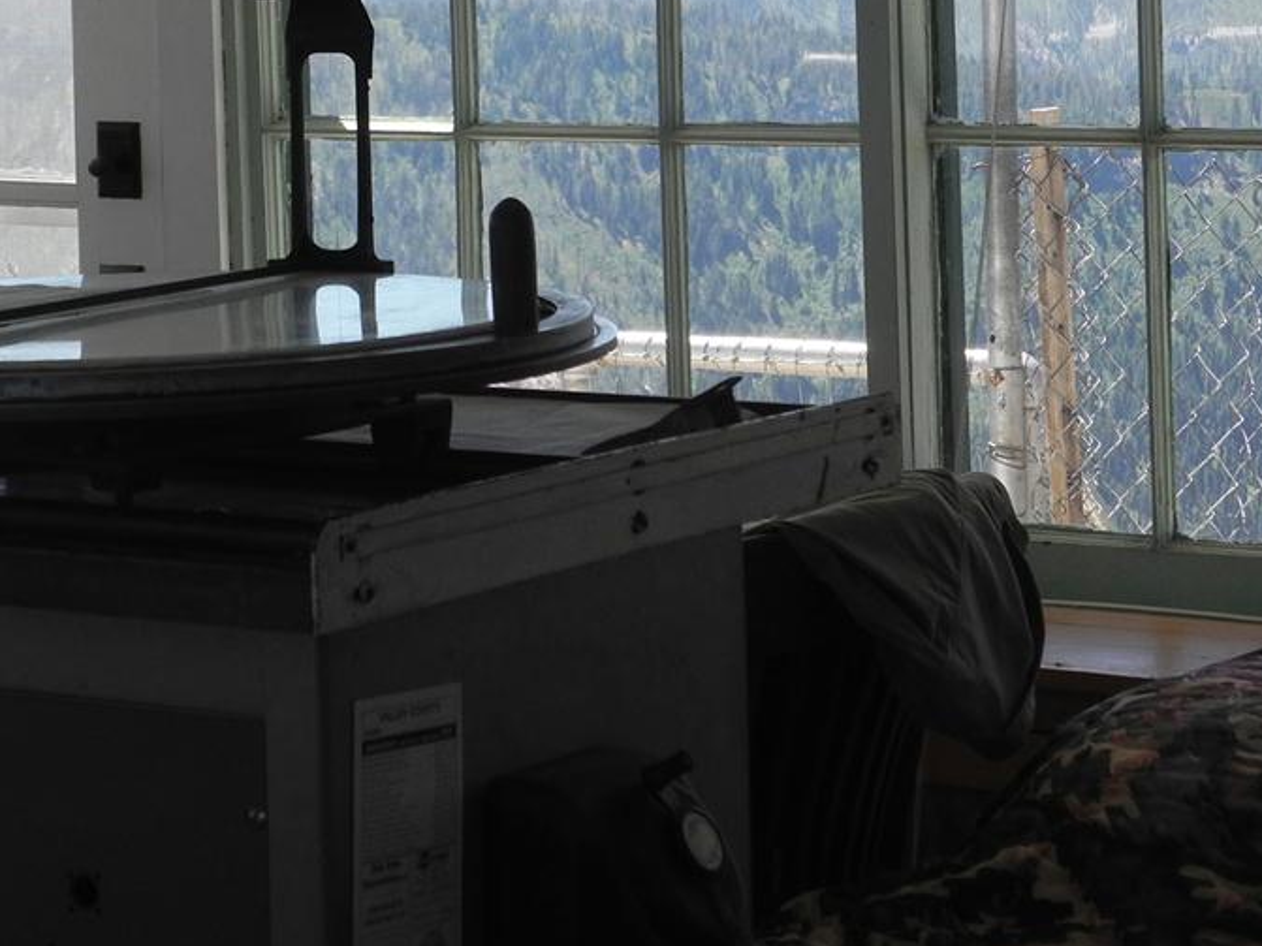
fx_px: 4775
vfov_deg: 11.2
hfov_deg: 15.0
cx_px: 389
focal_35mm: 131
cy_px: 13
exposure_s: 1/588
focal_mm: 13
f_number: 3.5
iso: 100
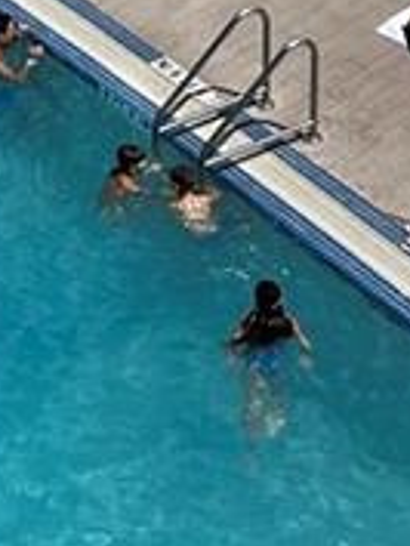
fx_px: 2776
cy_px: -213
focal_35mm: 176
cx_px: 108
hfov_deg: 8.4
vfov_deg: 10.9
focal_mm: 5.7
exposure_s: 1/8000
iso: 50
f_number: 1.5
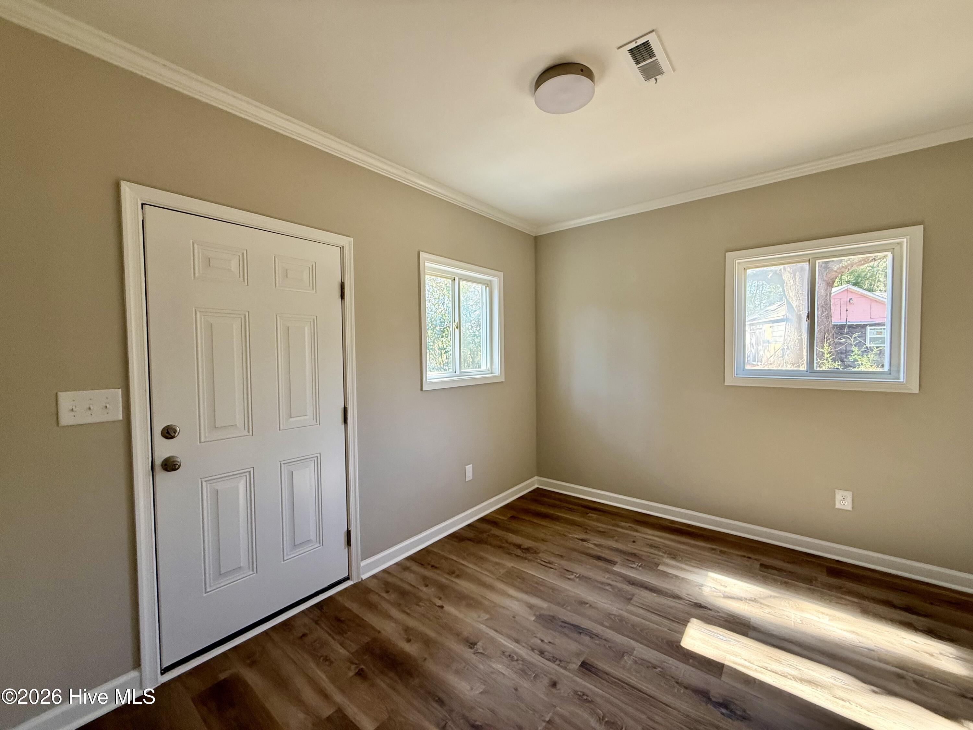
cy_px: 365
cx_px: 486
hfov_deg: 102.1
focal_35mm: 14
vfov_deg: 85.7
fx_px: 394
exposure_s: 1/99
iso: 160
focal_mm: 2.22
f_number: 2.2
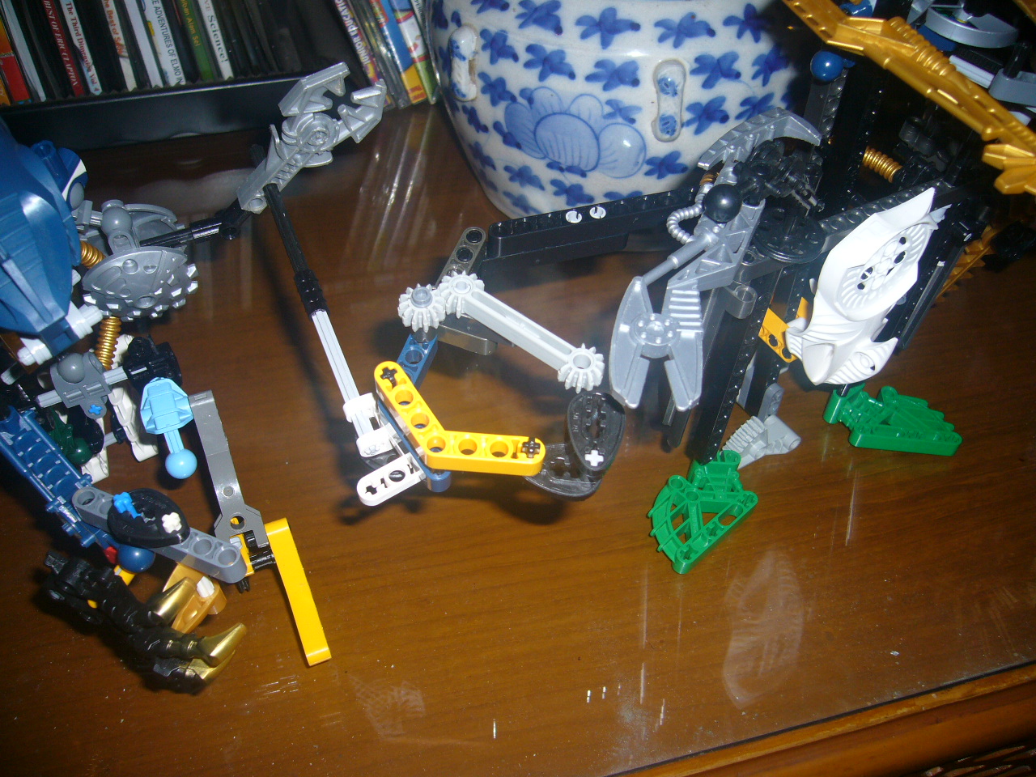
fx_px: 1047
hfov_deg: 52.6
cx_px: 518
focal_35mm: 35
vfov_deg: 40.7
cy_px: 388
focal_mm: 5.8
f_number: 2.8
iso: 100
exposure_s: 1/60
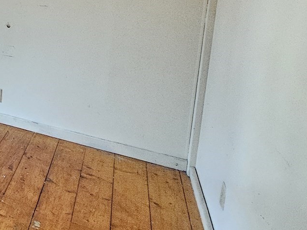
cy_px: -17
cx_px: -183
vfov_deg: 30.9
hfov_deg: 26.6
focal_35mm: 42
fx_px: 372
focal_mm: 2.2
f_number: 2.2
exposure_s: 1/100
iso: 800
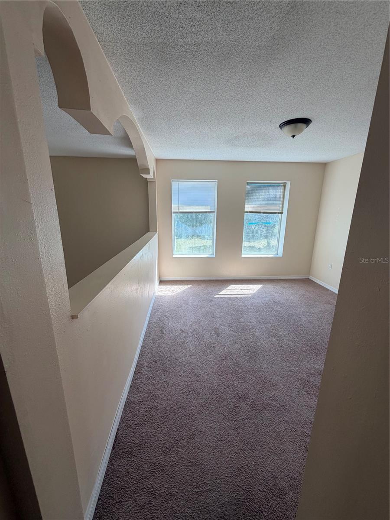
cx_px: 195
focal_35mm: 14
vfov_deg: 102.1
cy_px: 260
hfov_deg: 85.7
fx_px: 210
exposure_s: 1/178
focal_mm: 2.22
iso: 40
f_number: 2.2
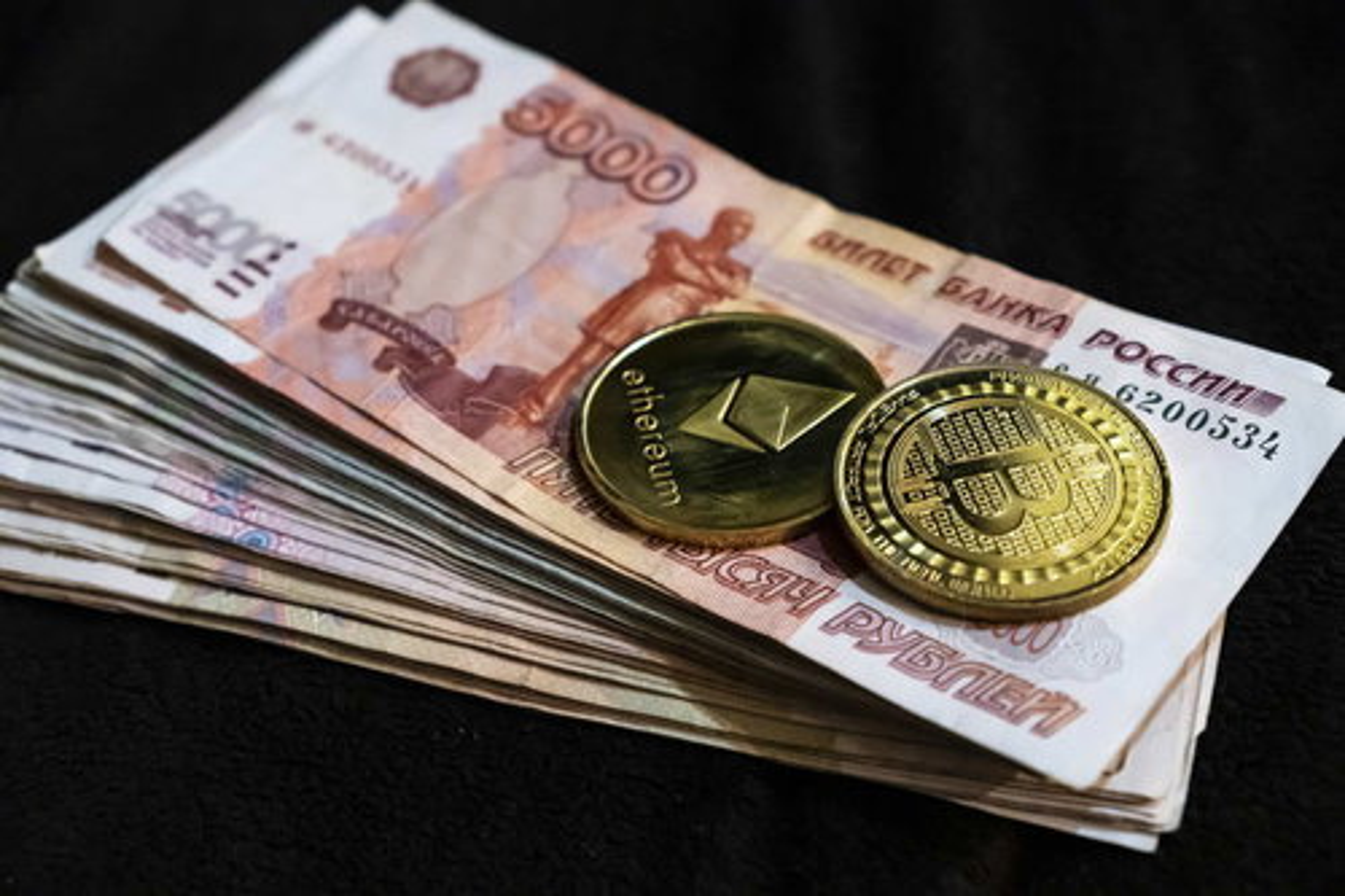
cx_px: 672
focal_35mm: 50
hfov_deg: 40.0
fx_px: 1849
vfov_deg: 27.2
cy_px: 448
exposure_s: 1/30
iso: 6400
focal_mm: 33
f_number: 4.5
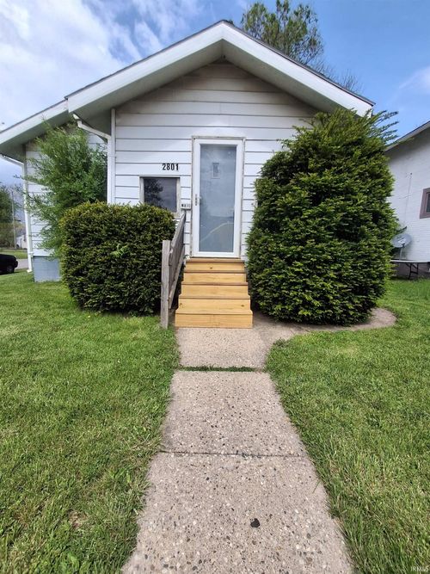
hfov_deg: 78.1
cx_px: 215
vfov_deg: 94.5
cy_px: 287
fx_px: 265
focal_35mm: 16
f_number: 2.2
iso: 40
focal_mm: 1.64
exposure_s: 1/1050
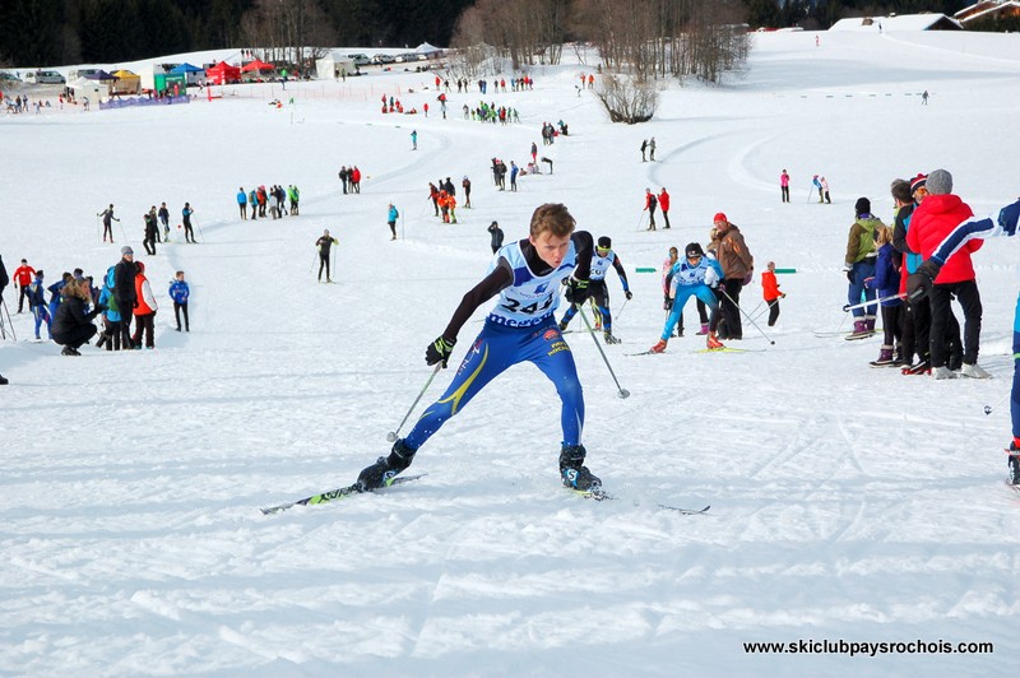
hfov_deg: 23.4
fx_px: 2463
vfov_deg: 15.7
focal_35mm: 87
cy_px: 339
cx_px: 510
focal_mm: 58
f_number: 6.3
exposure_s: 1/1600
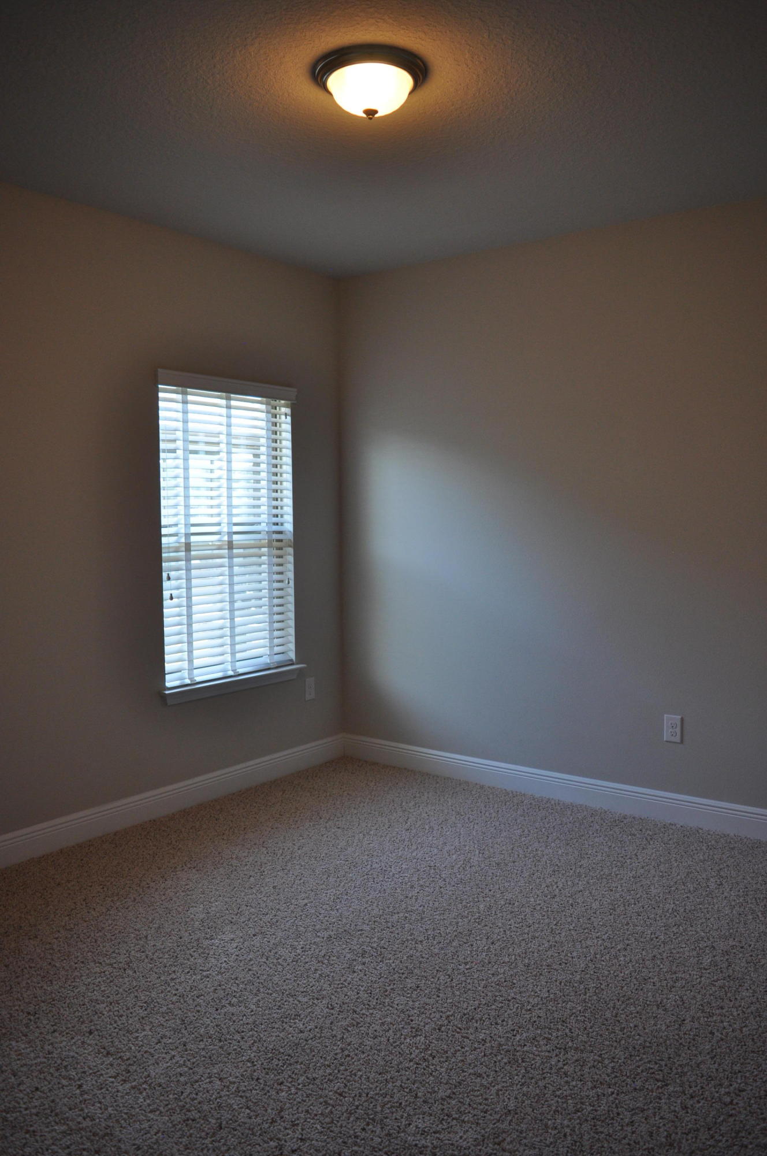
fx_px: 865
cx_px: 384
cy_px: 578
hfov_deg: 47.8
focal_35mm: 27
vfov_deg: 67.4
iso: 400
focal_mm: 18
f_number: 4.5
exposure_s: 1/80
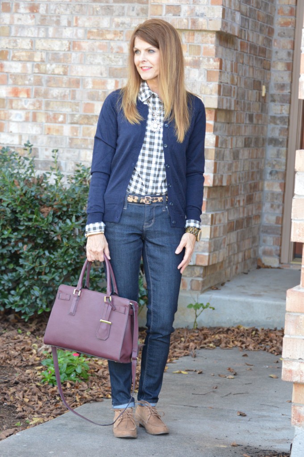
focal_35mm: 99
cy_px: 228
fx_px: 1256
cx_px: 152
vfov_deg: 20.6
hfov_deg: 13.8
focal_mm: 66
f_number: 4.2
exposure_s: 1/125
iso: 800
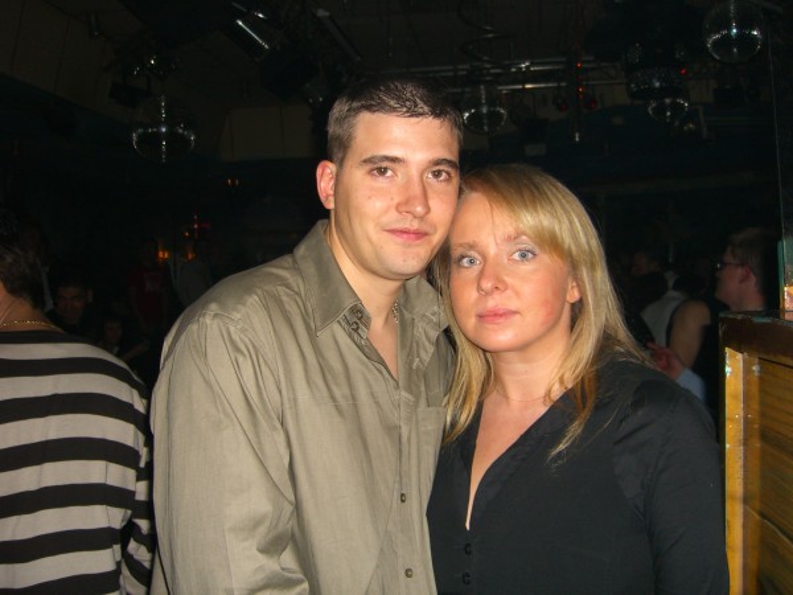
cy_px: 298
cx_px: 396
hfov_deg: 49.0
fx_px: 871
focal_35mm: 38
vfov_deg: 37.7
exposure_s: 1/60
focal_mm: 7.9
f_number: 2.8
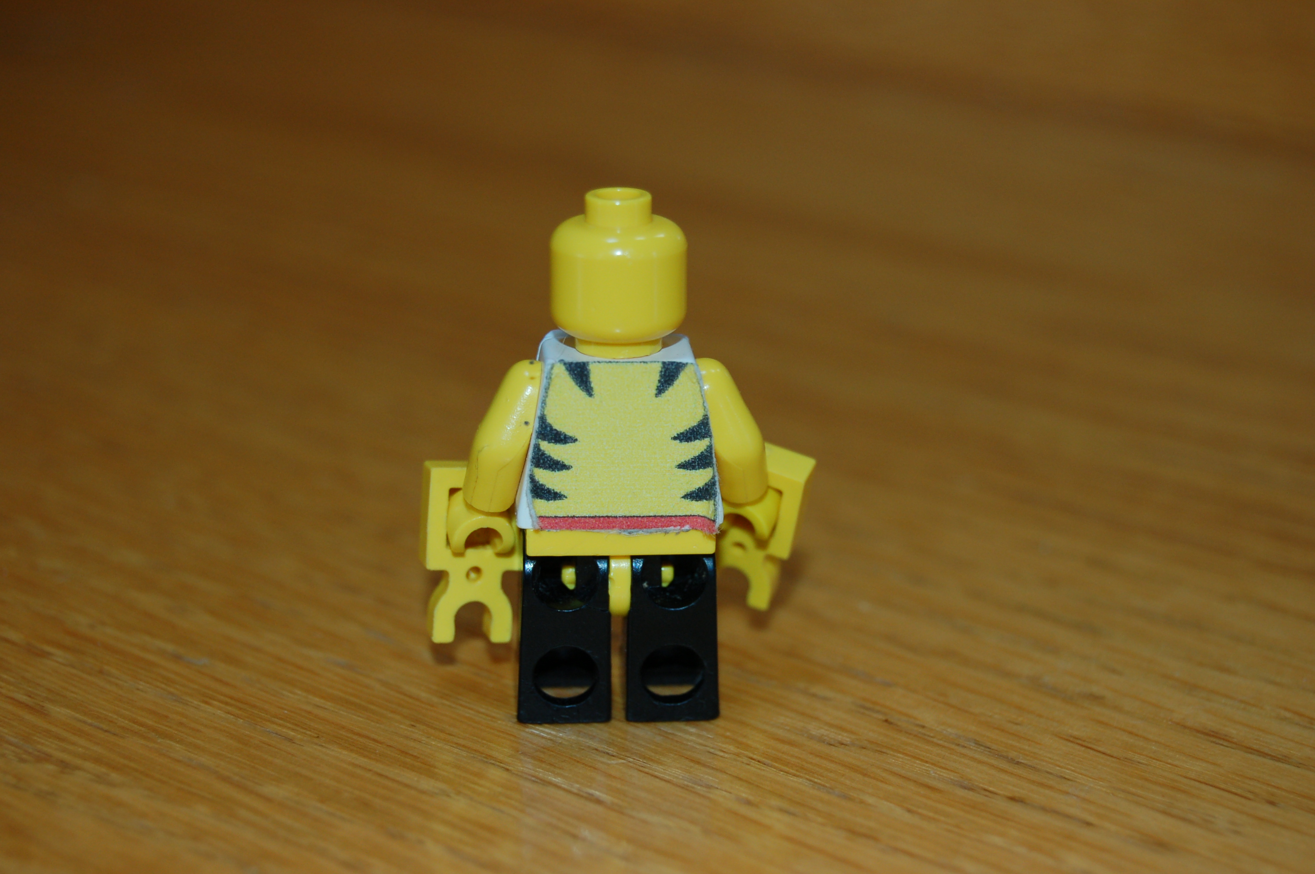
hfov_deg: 24.6
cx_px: 658
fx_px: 3011
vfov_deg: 16.5
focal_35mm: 82
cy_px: 437
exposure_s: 1/60
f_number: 5.6
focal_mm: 55
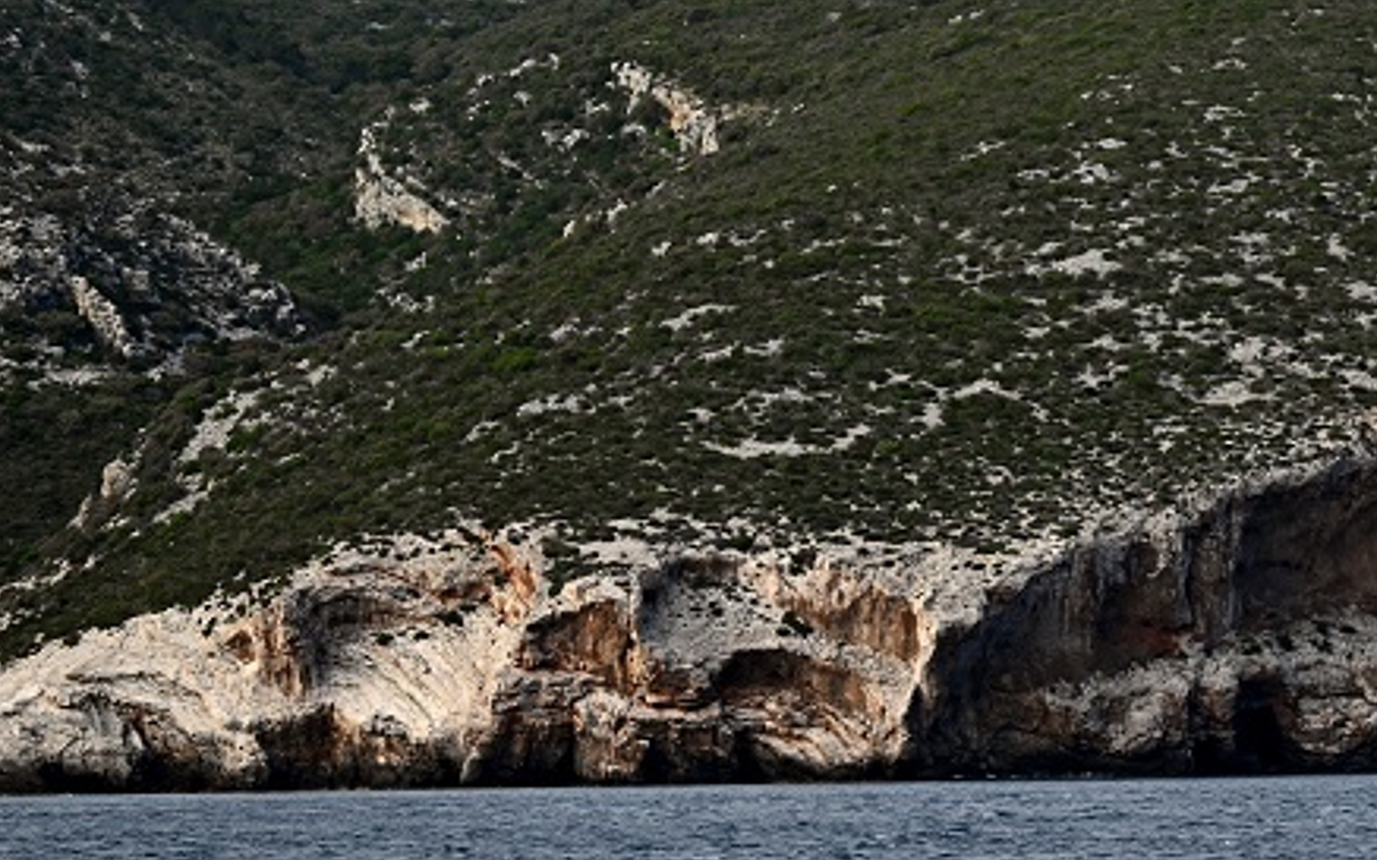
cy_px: 110
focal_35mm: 204
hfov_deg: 10.2
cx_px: 1418
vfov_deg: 6.4
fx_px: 7655
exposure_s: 1/500
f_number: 5.6
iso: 110
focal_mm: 92
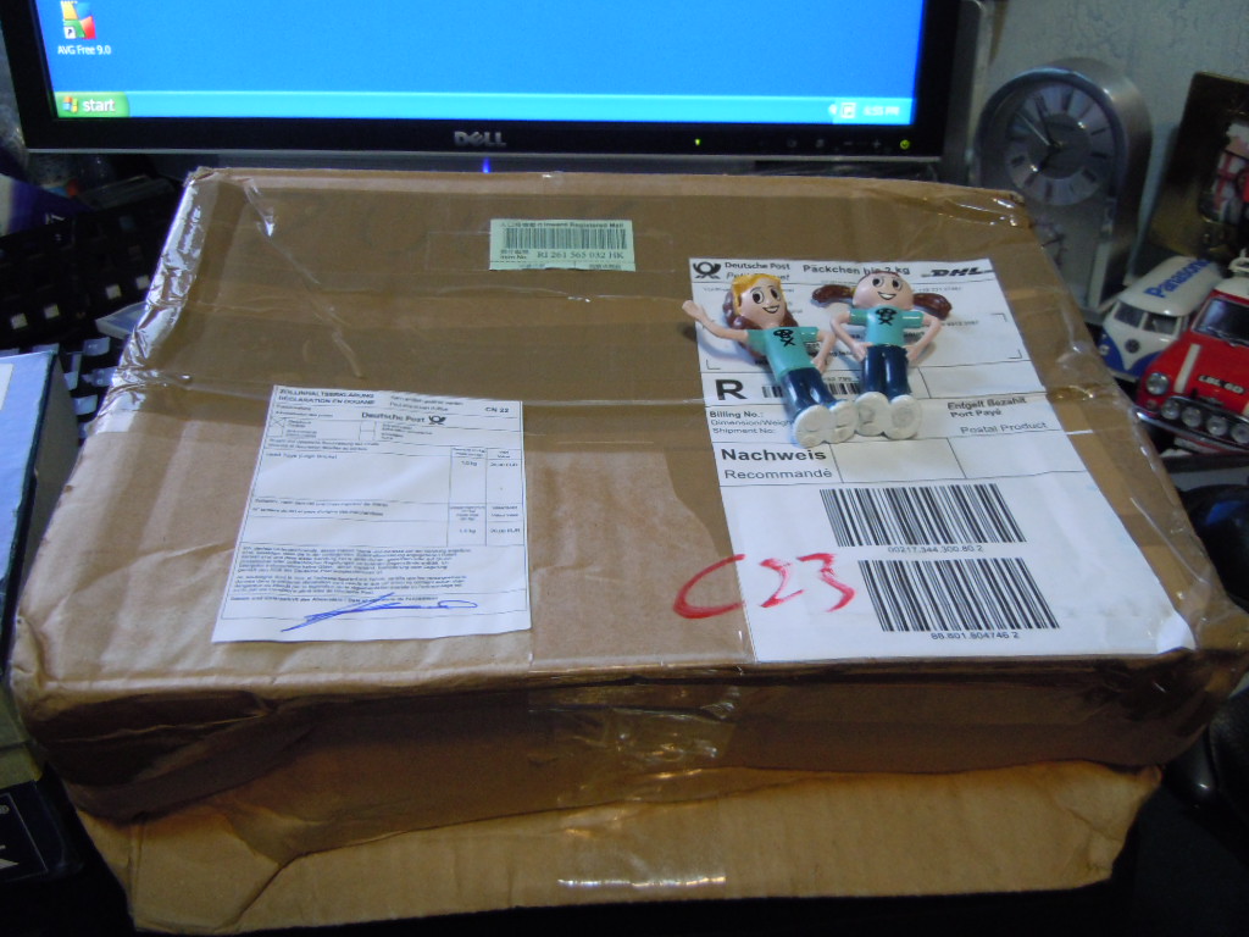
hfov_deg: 60.0
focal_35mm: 30
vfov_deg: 46.8
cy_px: 468
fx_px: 1082
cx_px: 624
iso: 400
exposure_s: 1/20
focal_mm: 5.4
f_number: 3.5
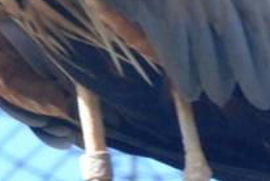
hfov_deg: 0.6
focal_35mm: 3473
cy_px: 74
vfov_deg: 0.4
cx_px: 179
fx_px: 26104
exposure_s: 1/160
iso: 1000
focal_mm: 300
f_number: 14
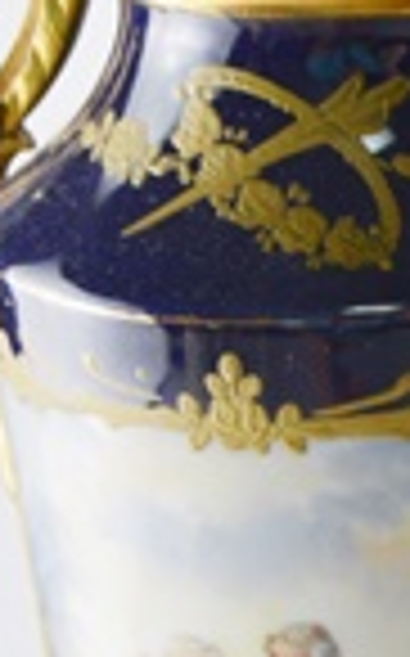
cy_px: -18
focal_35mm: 151
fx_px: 2705
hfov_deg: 7.6
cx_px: 1248
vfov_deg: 13.6
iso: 320
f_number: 5.6
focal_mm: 24
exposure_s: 1/125
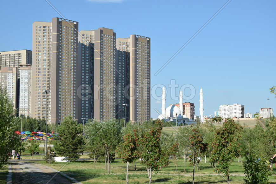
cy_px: 92
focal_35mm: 75
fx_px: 575
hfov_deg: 27.0
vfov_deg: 18.2
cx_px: 138
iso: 100
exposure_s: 1/200
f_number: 9
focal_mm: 50
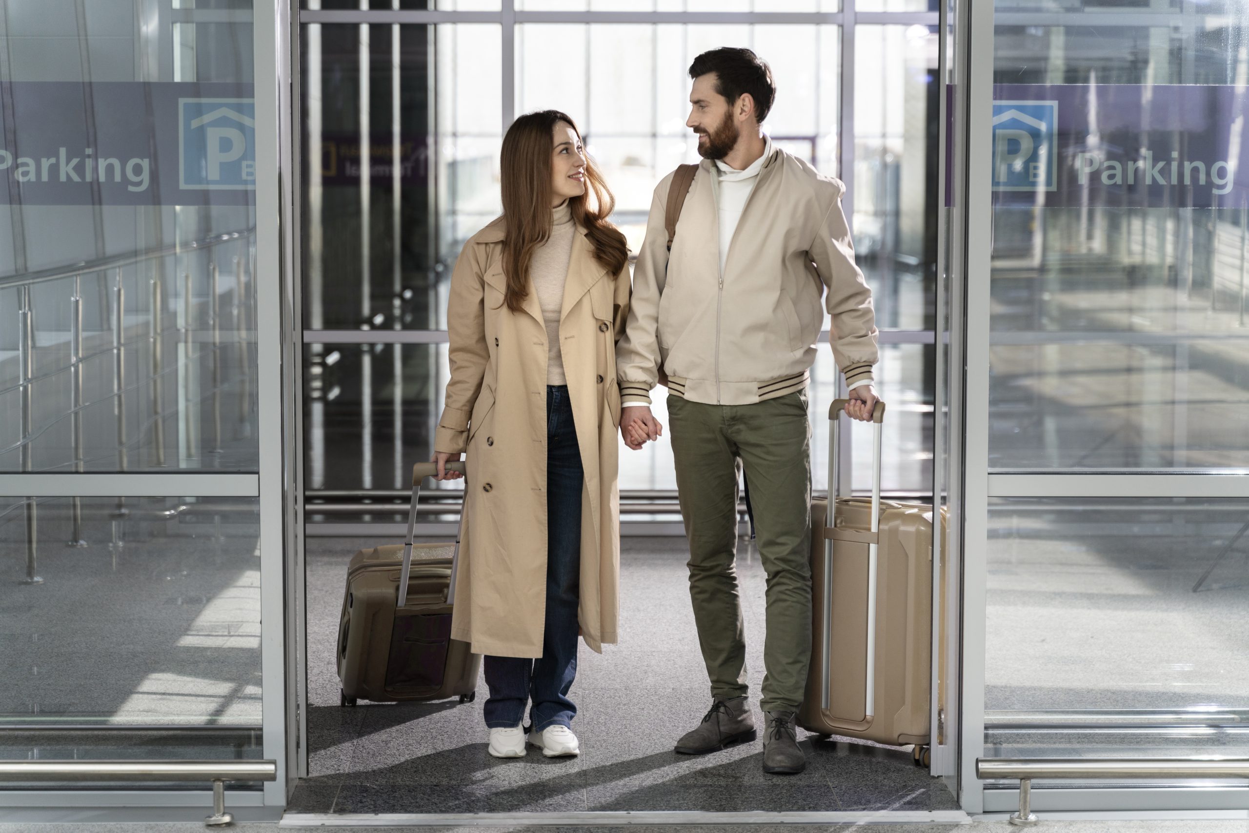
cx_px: 624
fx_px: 2603
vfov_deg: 18.2
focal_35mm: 75
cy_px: 416
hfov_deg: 27.0
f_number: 2.8
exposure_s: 1/200
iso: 125
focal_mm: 75
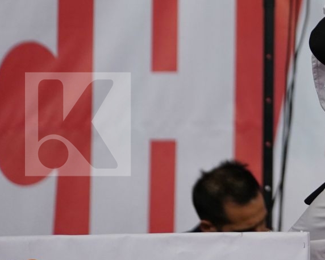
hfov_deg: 3.3
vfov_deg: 2.6
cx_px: 463
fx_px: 5682
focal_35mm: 591
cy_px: -78
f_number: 2.8
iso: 1600
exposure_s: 1/1000
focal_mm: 200
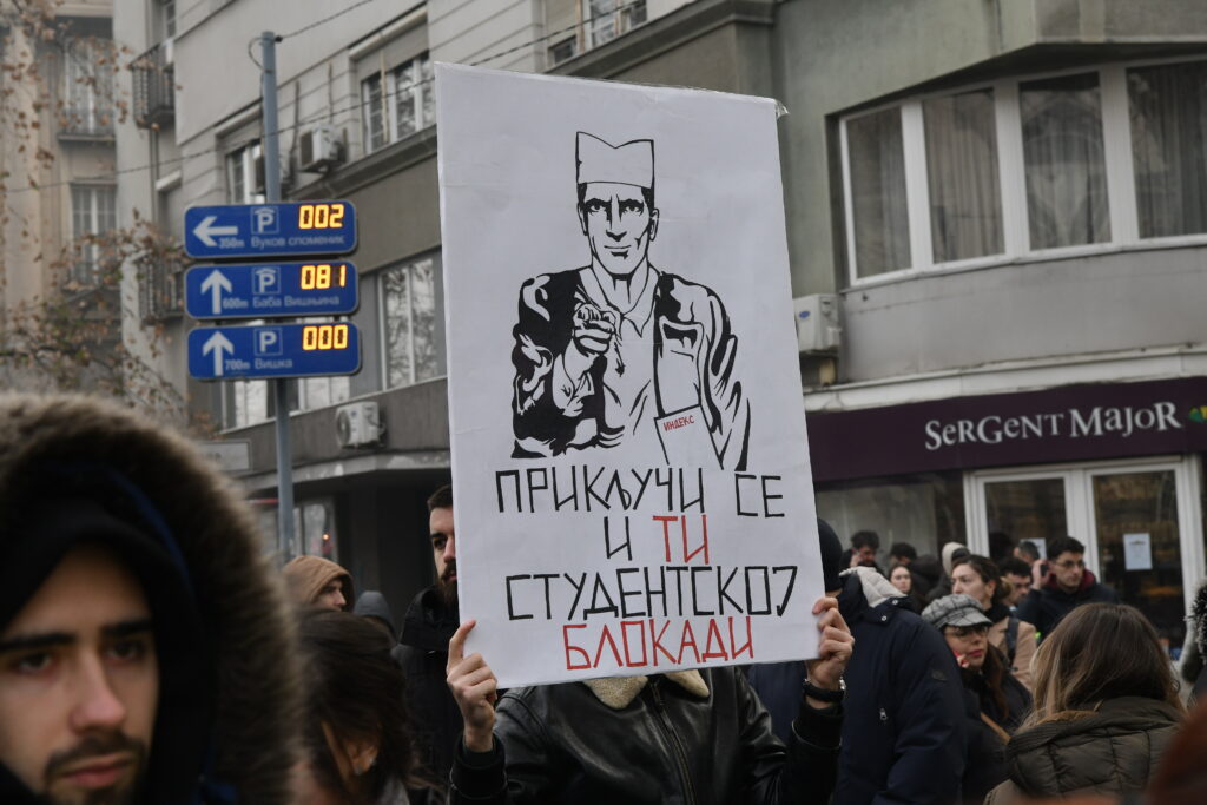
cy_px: 402
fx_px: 2012
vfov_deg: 22.6
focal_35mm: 60
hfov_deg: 33.4
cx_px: 604
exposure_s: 1/800
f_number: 8
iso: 800
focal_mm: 60
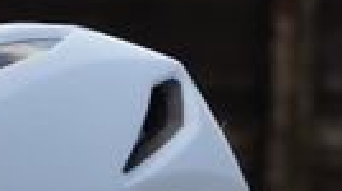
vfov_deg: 3.3
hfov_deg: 5.8
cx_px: -71
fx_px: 3342
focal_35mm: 369
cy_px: 178
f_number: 7.1
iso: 200
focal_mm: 70
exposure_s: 1/200
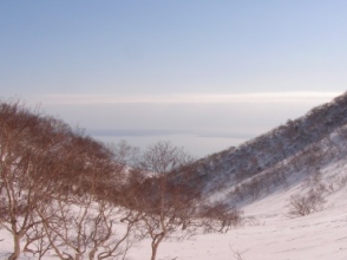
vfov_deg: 25.1
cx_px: 218
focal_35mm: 58
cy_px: 164
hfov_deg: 33.1
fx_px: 581
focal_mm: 6.3
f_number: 6.3
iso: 50
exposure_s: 1/800
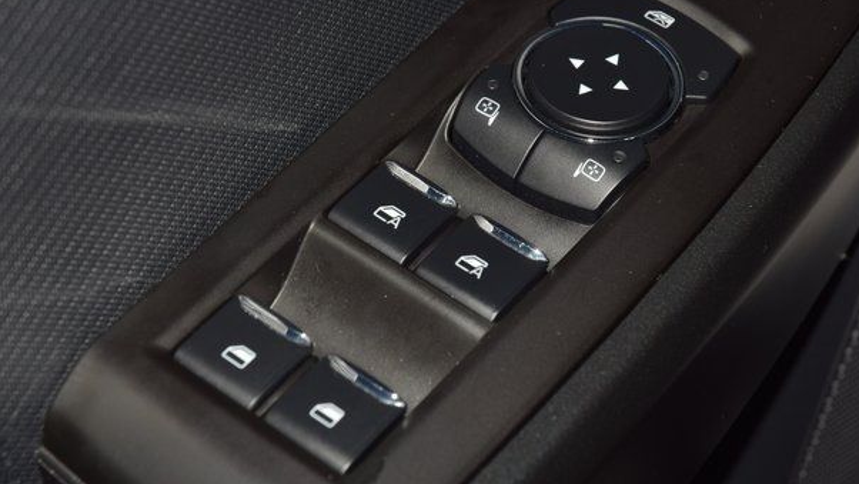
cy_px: 198
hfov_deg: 18.3
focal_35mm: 117
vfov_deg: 10.4
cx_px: 455
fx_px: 2666
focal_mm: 70
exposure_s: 1/125
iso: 100
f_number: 8
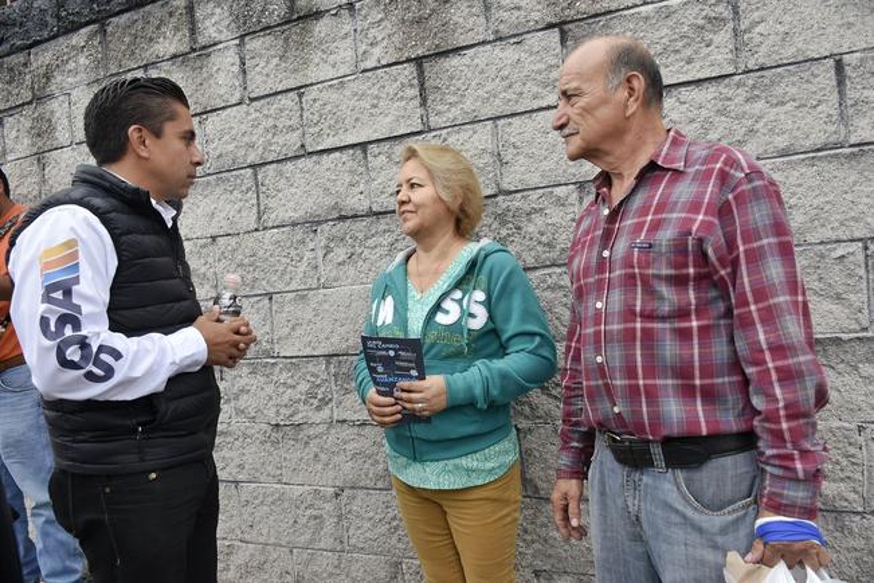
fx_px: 655
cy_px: 292
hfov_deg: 67.4
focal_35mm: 27
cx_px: 437
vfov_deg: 47.9
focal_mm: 18
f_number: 5
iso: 200
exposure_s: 1/200
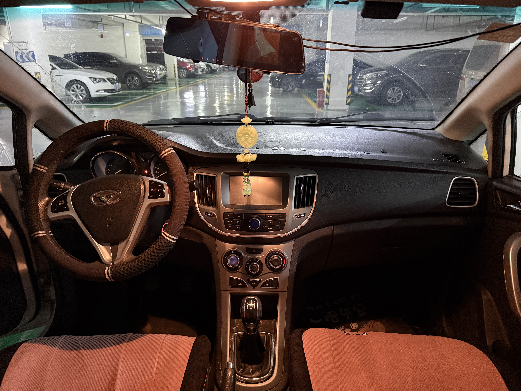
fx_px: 361
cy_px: 196
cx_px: 260
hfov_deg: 71.6
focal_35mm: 24
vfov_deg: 56.8
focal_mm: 6.76
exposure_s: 1/30
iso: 1600
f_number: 1.78
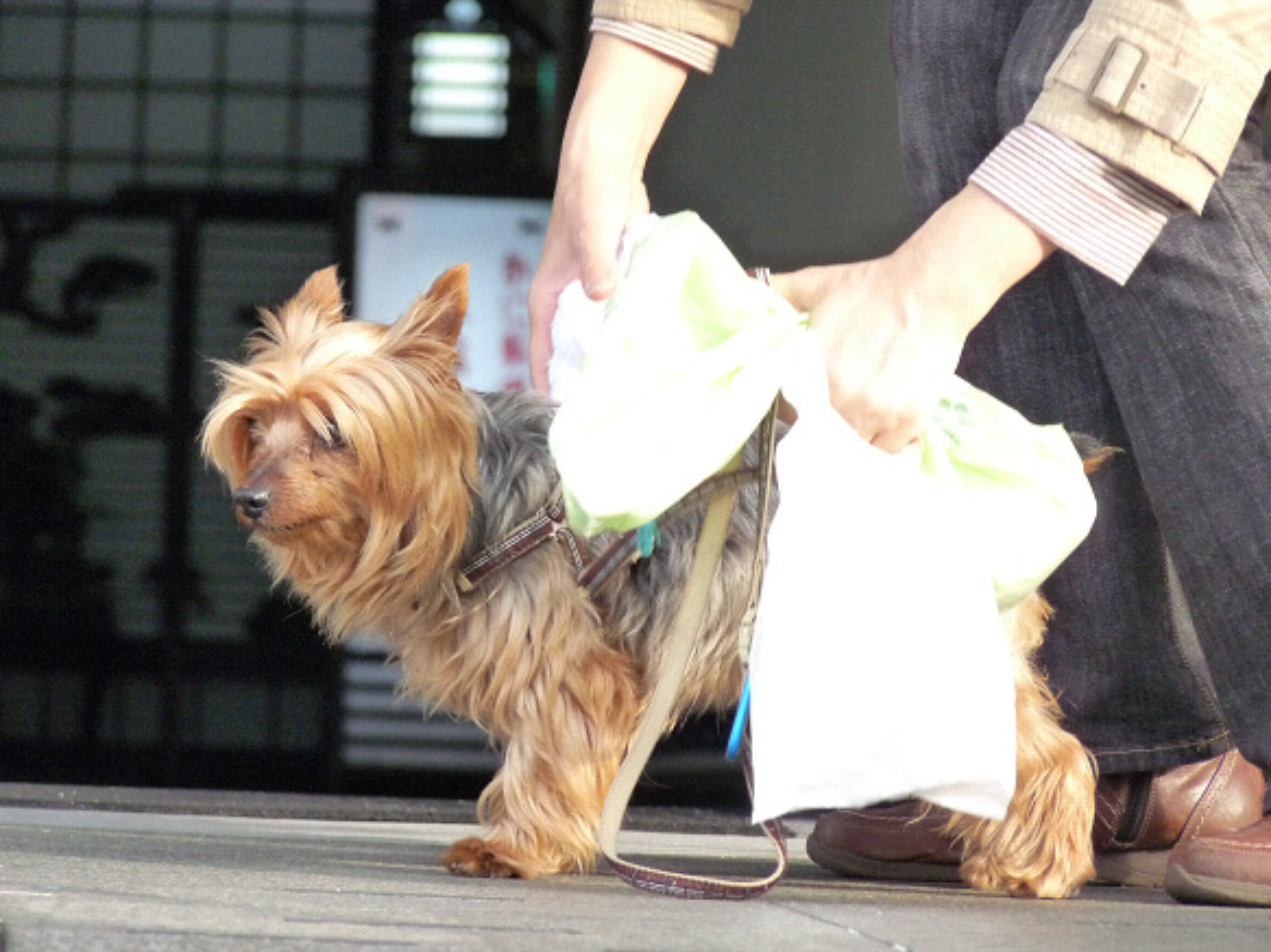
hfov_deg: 6.9
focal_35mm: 286
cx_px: 636
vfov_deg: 5.2
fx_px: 10499
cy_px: 476
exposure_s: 1/320
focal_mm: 50.8
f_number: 3.7
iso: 640
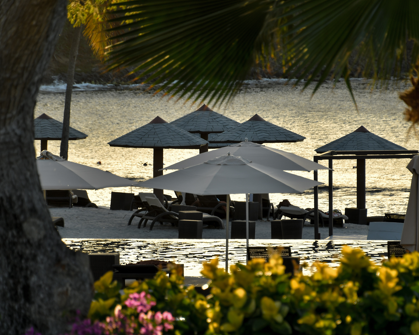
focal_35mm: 302
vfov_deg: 5.1
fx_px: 3745
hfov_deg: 6.4
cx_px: 193
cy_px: 163
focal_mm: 170
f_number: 6.3
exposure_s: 1/250
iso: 100
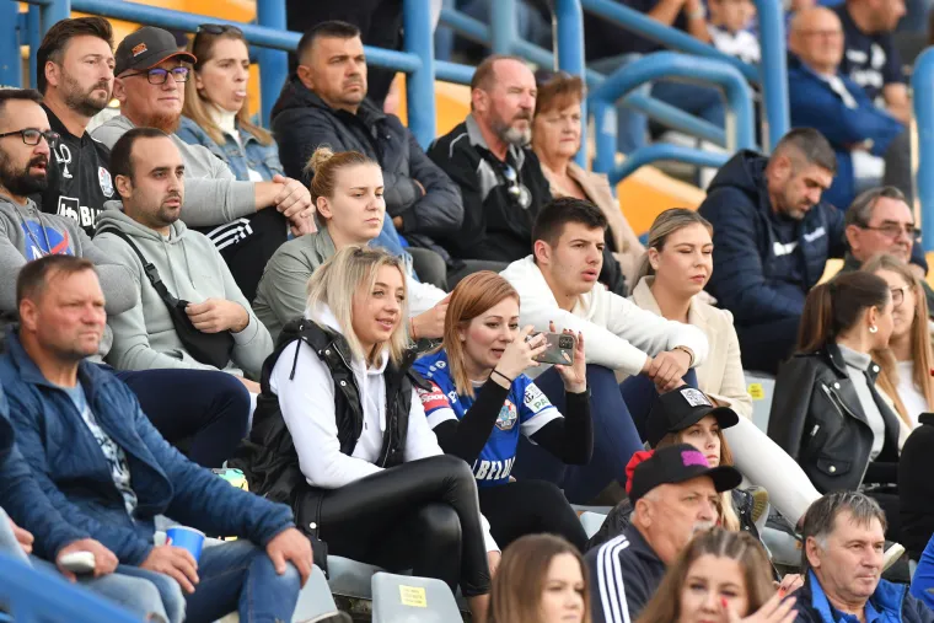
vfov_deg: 4.6
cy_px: 312
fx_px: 7784
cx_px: 467
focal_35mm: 300
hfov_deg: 6.9
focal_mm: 300
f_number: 5
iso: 1250
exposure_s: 1/1000
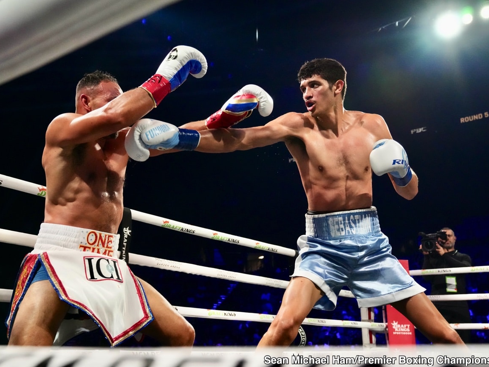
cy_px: 184
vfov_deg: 37.7
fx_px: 537
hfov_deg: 48.9
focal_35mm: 38
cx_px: 220
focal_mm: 35
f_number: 5
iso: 10000
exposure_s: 1/1000
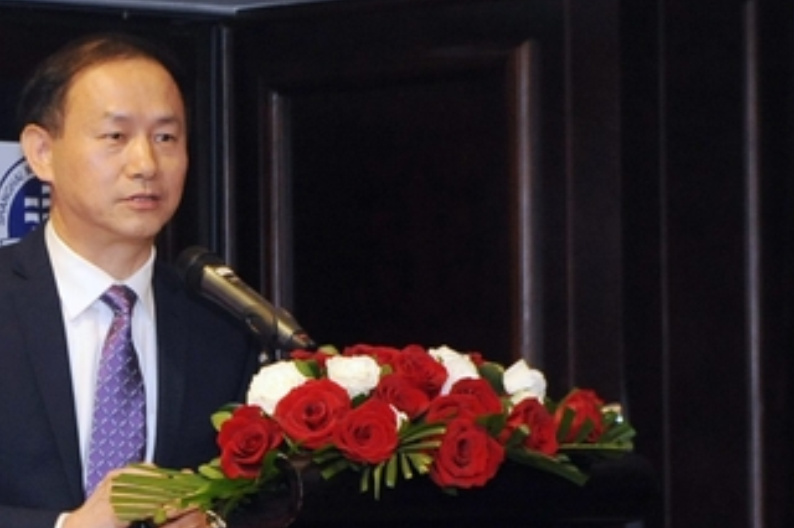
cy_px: 466
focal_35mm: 219
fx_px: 4827
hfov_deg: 9.4
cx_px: 362
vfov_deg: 6.3
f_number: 5.6
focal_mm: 70
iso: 2000
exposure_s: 1/60
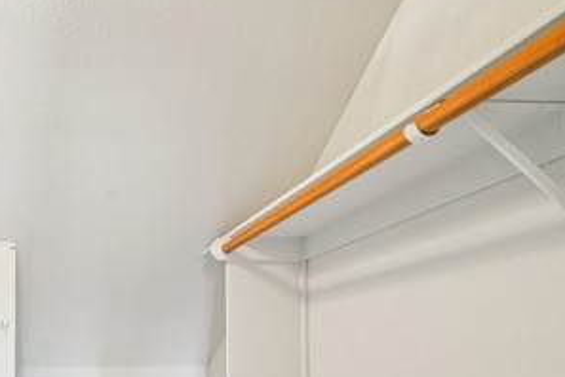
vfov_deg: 41.9
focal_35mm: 28
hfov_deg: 56.0
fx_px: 439
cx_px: 49
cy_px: 352
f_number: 9
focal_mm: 13
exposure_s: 1/2.5
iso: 400
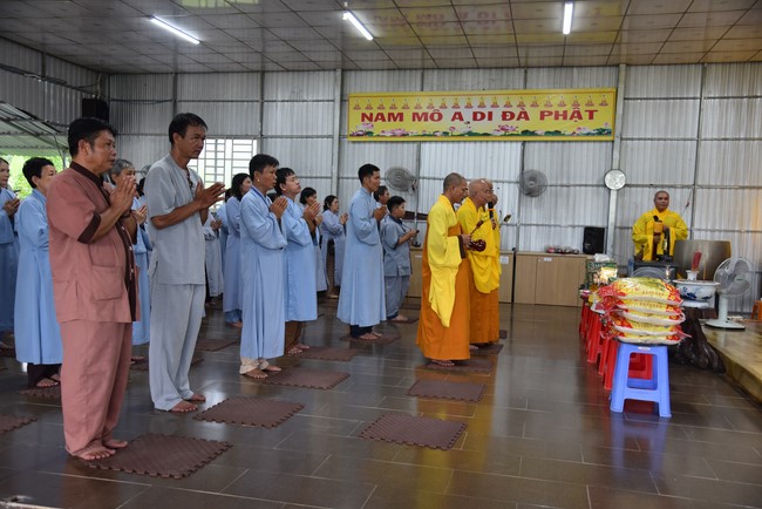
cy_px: 254
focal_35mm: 34
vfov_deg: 38.9
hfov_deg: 55.8
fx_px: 720
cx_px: 381
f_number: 4
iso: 640
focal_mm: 34
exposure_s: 1/60
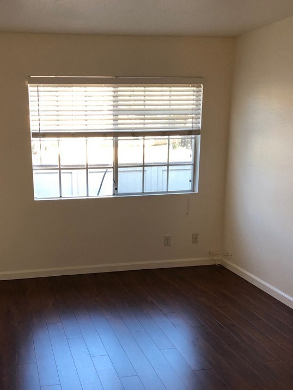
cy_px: 246
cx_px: 99
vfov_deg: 46.3
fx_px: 451
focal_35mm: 40
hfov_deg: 35.6
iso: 32
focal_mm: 3.99
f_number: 1.8
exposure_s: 1/24
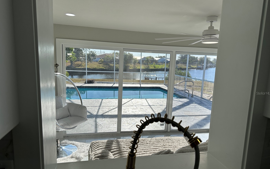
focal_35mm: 26
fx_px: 191
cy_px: 93
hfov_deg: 70.4
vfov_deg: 47.5
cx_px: 135
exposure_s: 1/1495
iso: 80
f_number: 1.78
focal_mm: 6.86
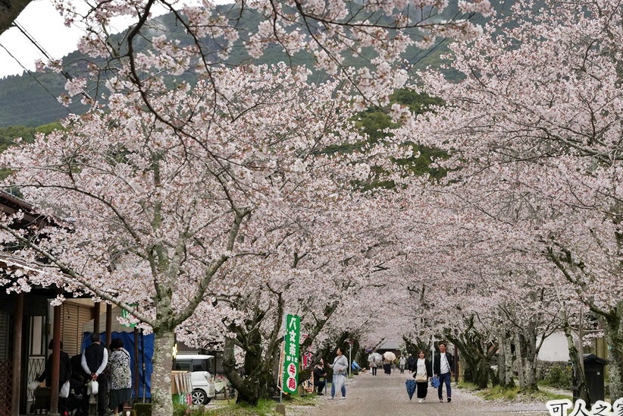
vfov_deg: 16.7
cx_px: 375
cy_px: 211
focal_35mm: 82
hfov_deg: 24.7
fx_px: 1419
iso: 1600
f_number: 8
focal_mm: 65.8
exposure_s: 1/640
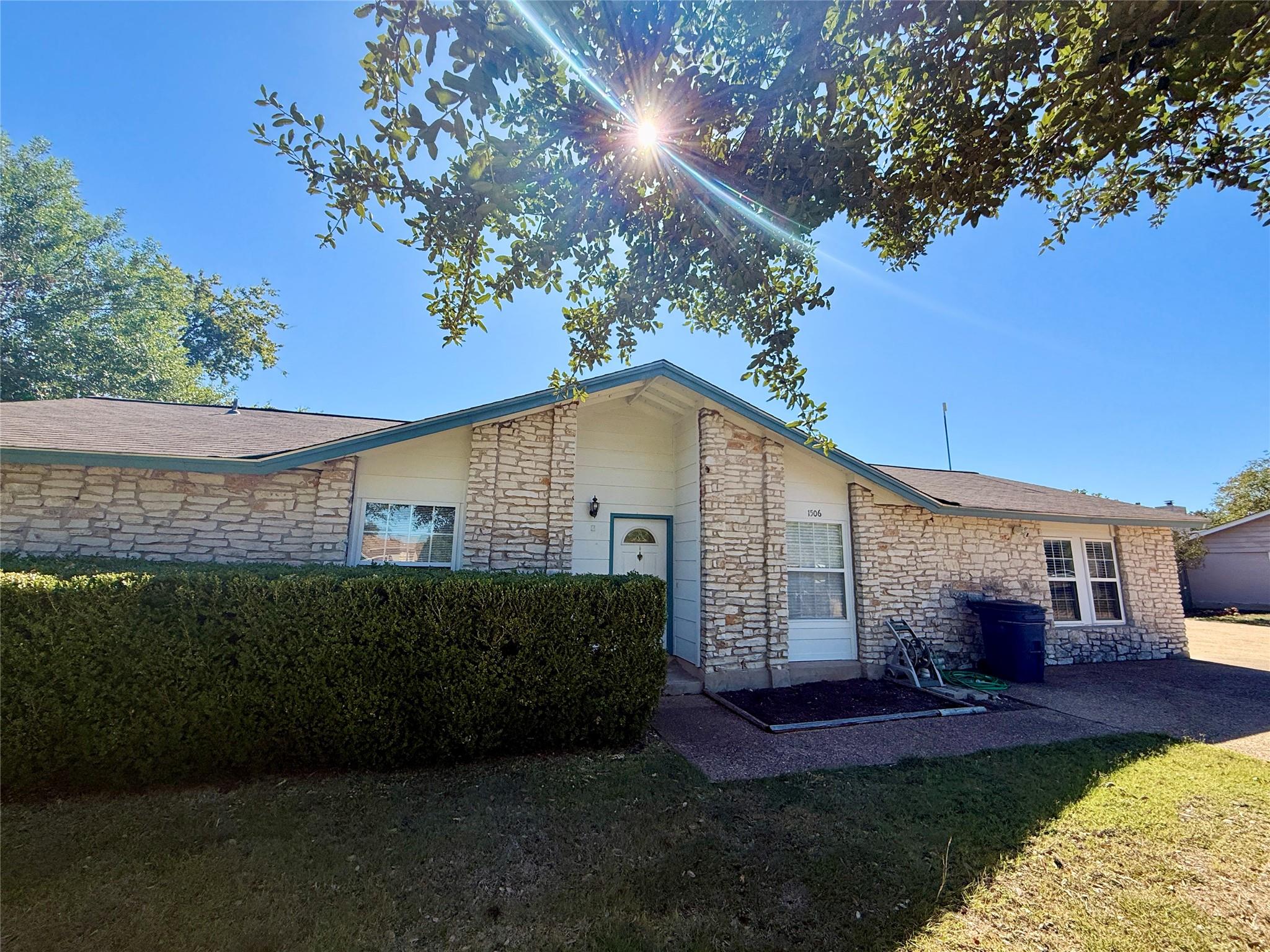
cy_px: 476
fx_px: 514
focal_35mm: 14
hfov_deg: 102.1
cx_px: 635
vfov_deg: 85.7
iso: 50
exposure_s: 1/1339
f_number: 2.2
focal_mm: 2.22
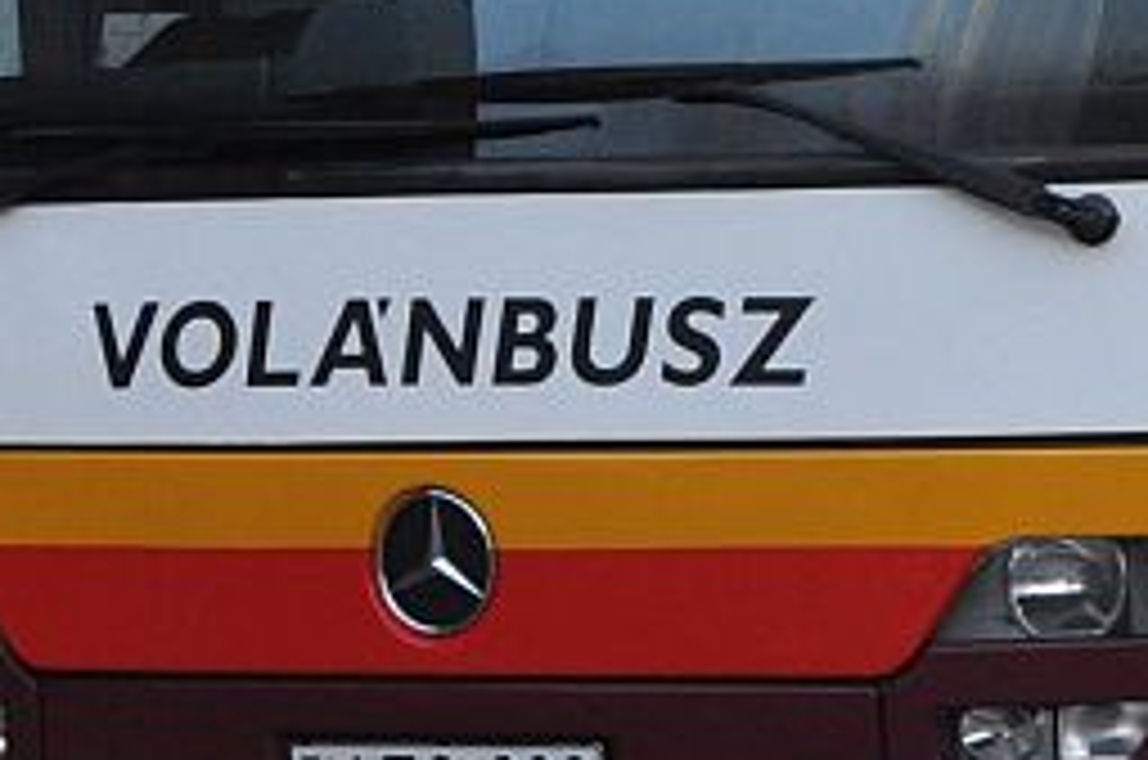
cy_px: -256
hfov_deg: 6.2
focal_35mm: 328
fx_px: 10440
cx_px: 1837
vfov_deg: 4.2
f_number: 5
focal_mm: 52
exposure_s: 1/500
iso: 800
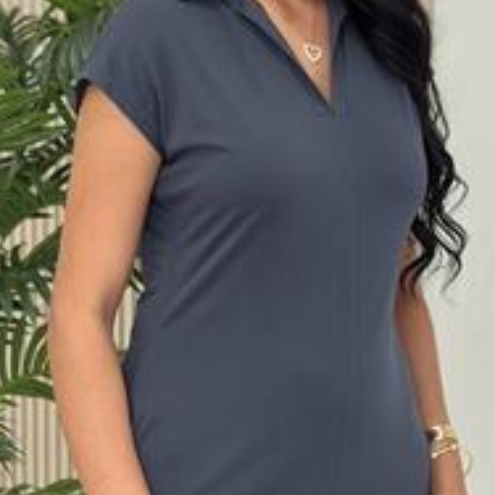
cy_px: 233
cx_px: 284
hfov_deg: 14.5
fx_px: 1941
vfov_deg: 14.5
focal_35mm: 120
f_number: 1.78
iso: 80
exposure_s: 1/222
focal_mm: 6.86
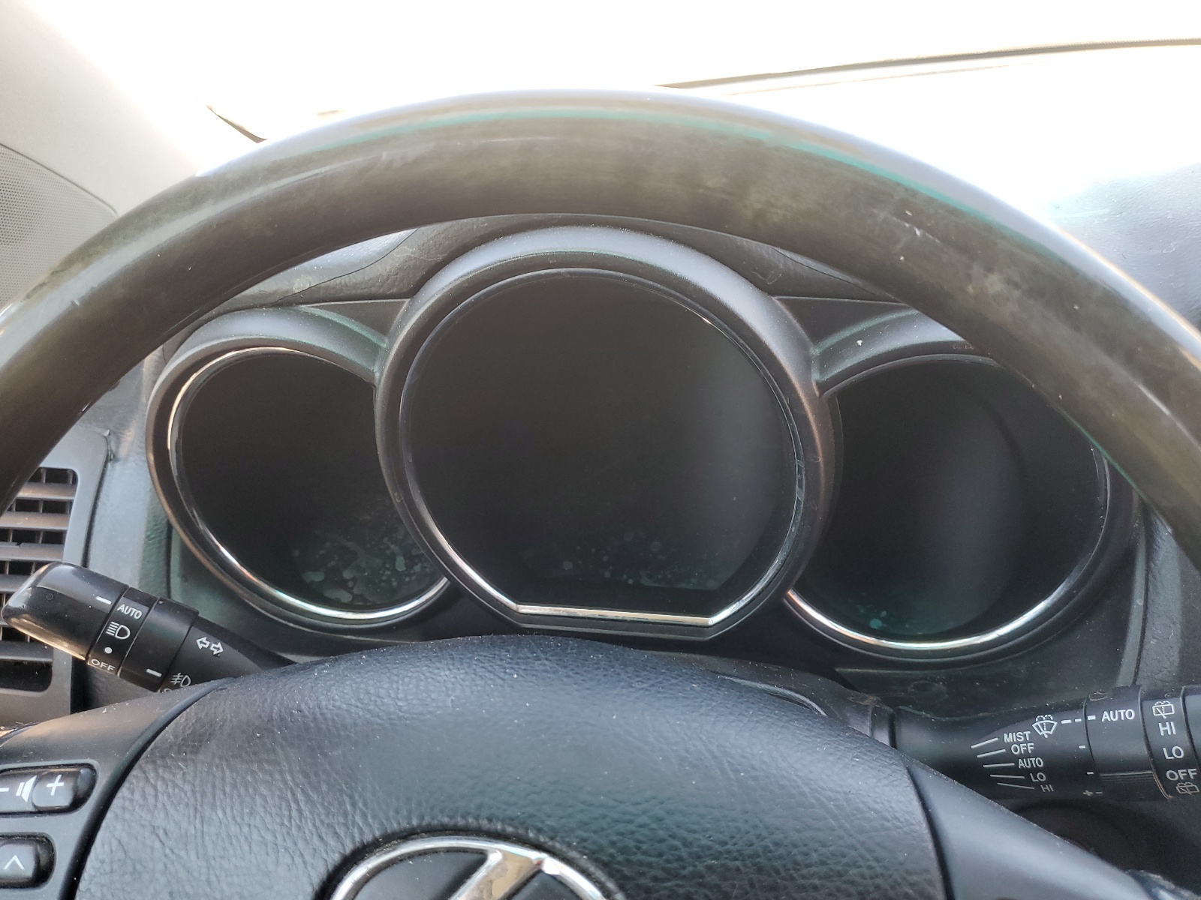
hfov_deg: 67.3
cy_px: 450
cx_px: 600
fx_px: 902
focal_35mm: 26
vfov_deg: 53.1
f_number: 1.5
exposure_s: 1/120
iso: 63
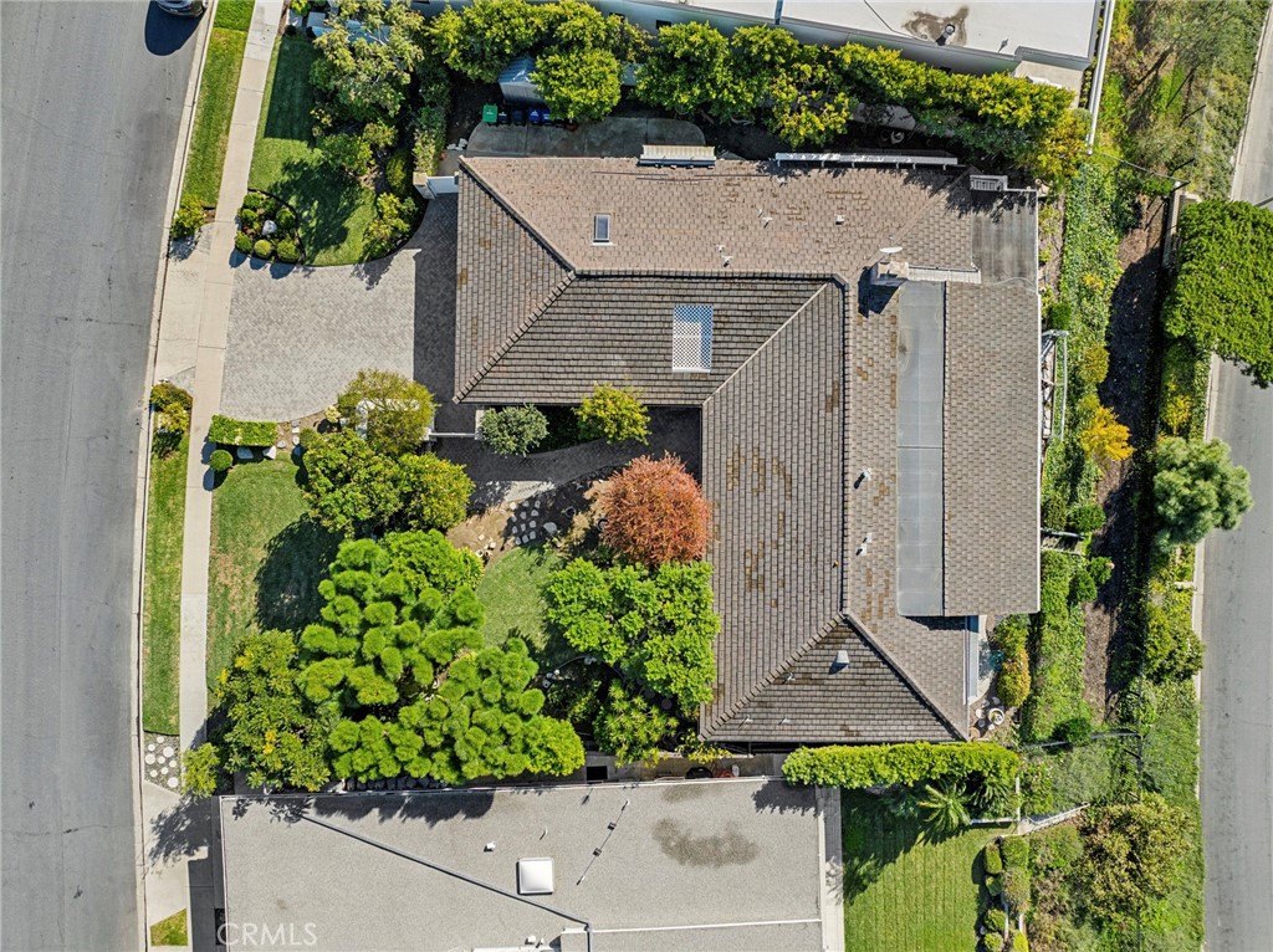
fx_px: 882
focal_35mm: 24
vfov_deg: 56.7
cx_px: 636
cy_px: 476
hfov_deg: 71.6
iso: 130
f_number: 2.8
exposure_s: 1/50
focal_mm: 12.3
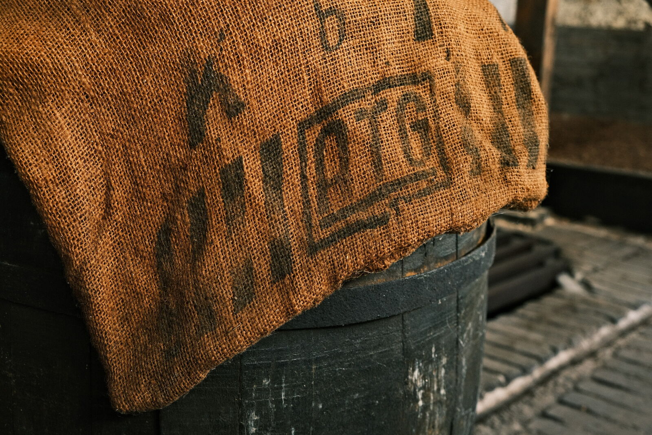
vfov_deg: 35.0
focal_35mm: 38
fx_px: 688
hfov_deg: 50.7
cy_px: 218
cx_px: 326
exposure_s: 1/10
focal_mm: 25.4
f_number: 4
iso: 800
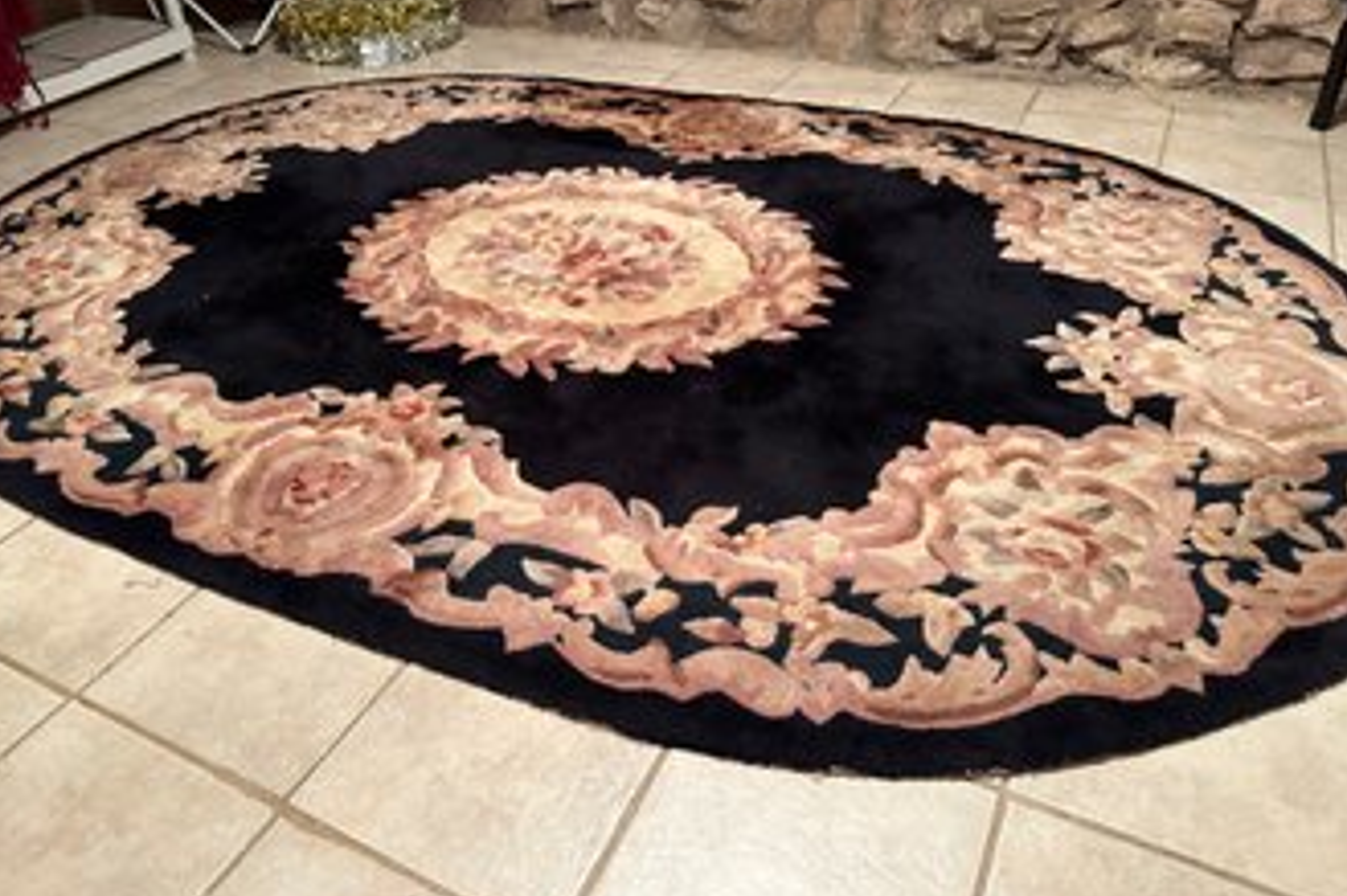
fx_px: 972
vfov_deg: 49.4
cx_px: 653
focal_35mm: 26
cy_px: 395
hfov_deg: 69.4
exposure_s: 1/60
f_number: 1.78
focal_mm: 6.86
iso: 640
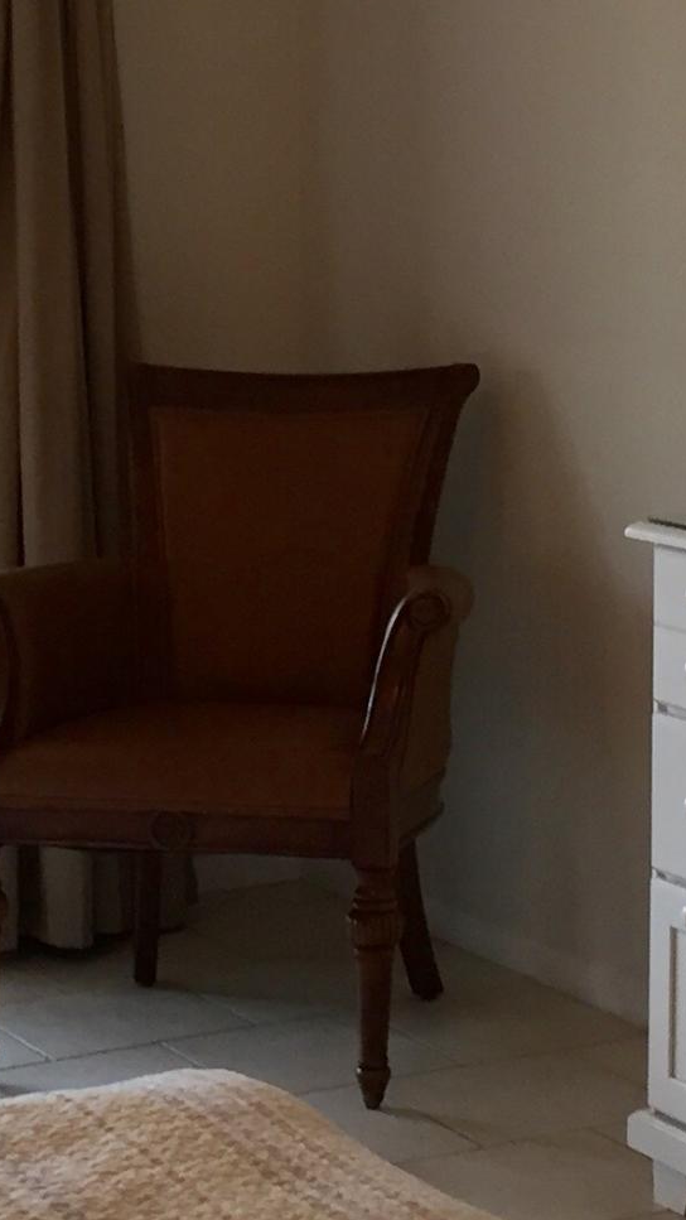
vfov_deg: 21.6
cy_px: 339
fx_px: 3169
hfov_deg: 12.3
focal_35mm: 98
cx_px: 425
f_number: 2.2
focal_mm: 4.15
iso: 64
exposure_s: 1/30
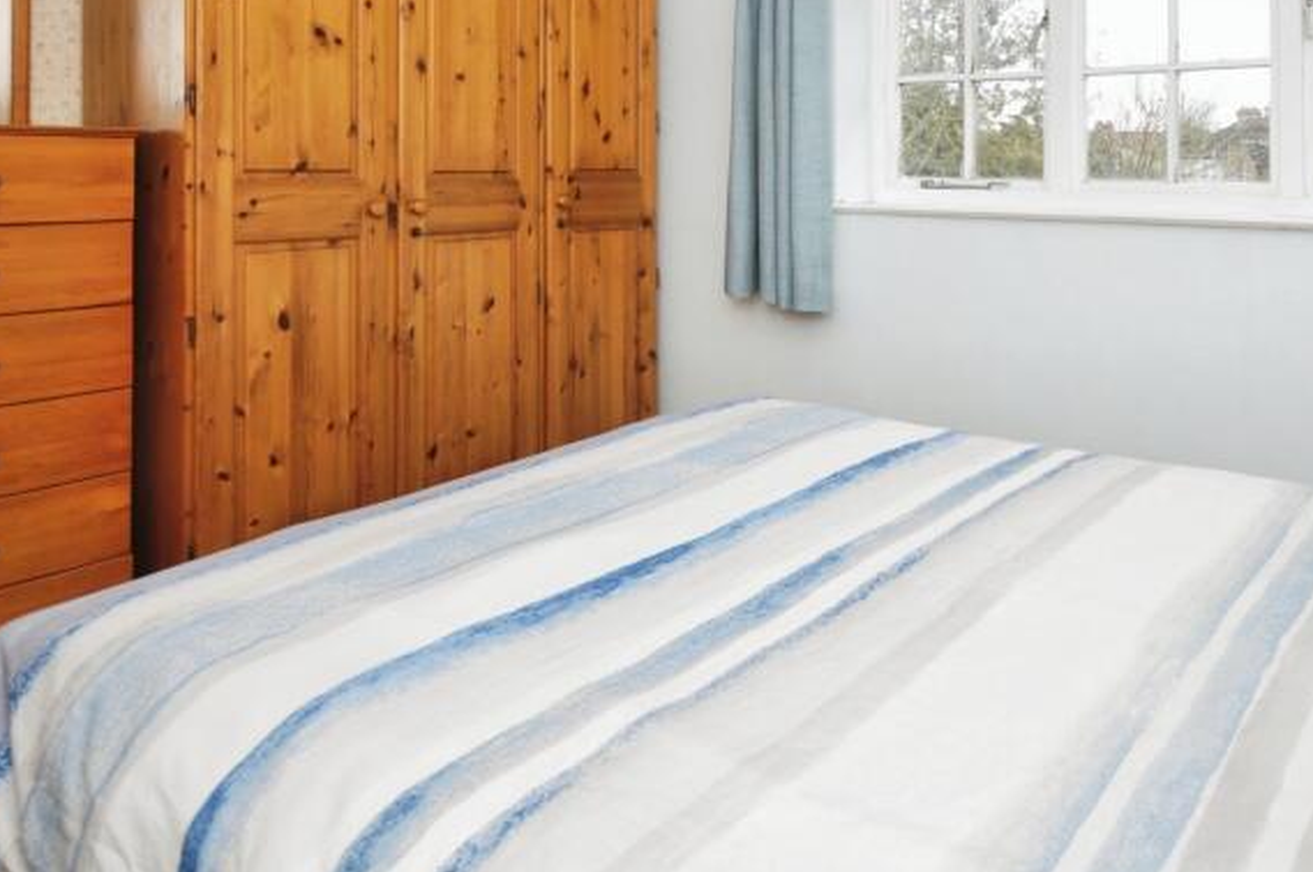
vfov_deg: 44.6
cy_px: 130
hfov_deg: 66.4
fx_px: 984
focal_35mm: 27
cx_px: 821
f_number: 5
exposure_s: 1/60
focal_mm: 10
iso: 200
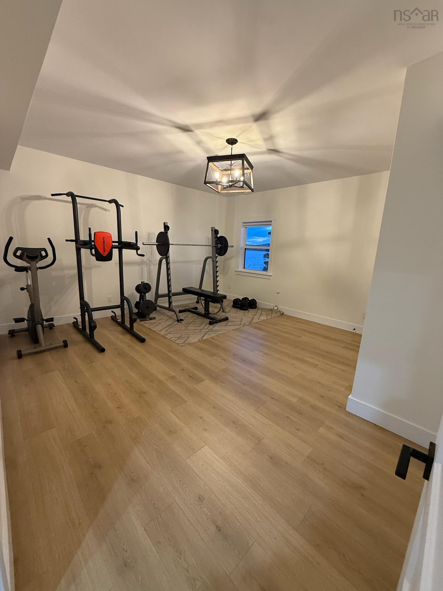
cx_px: 222
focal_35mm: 14
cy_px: 296
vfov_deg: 102.1
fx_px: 239
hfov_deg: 85.7
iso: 320
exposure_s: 1/60
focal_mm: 2.22
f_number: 2.2
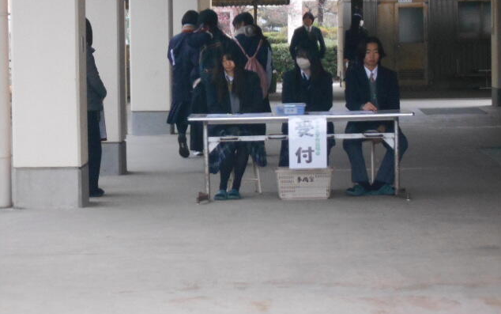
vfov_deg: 9.4
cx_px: 251
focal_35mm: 139
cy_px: 129
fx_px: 1899
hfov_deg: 15.0
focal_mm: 23
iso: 800
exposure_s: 1/160
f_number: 6.5
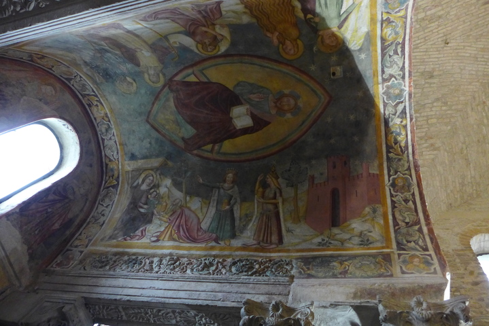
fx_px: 326
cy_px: 163
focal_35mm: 24
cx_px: 244
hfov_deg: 73.7
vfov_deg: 53.2
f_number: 1.4
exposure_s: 1/60
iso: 800
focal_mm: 4.7
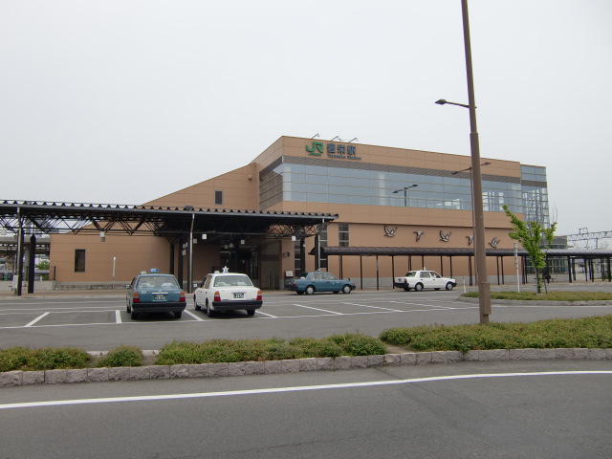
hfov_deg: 63.4
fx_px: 495
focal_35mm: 28
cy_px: 230
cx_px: 306
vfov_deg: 49.7
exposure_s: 1/200
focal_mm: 4.9
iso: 64
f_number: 7
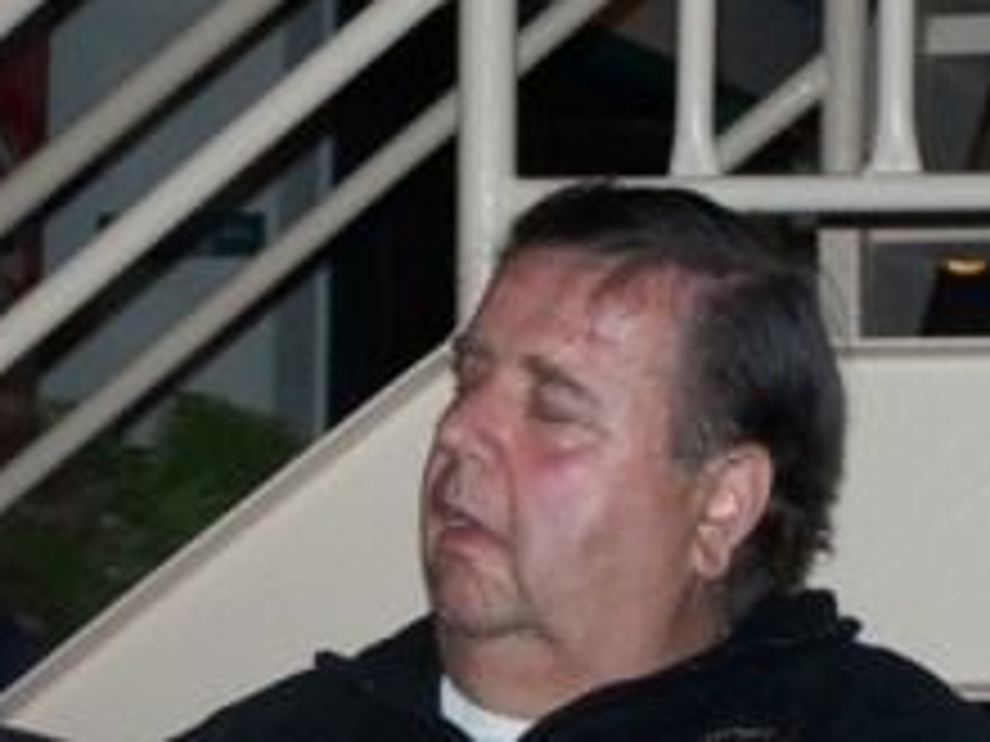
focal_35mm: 167
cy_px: 546
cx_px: 549
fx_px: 4776
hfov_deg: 11.8
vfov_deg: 8.9
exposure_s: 1/100
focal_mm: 17.5
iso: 140
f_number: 3.2
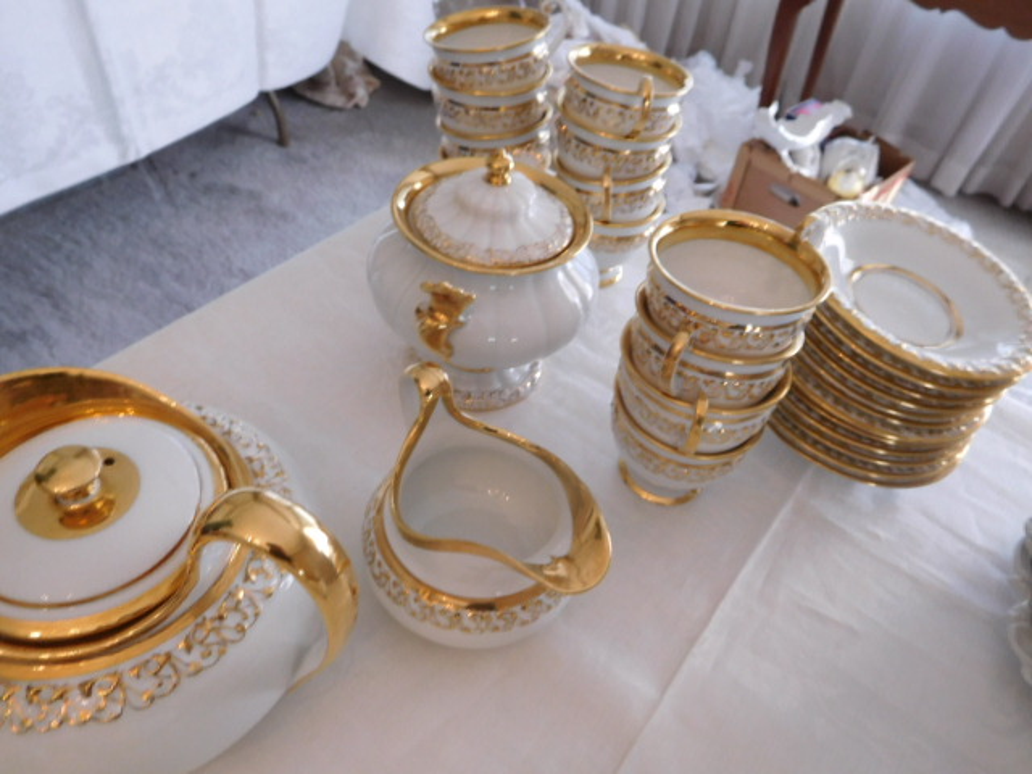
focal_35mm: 25
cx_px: 516
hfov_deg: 69.4
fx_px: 745
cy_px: 387
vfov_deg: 54.9
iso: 125
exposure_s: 1/30
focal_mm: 4.5
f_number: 3.4
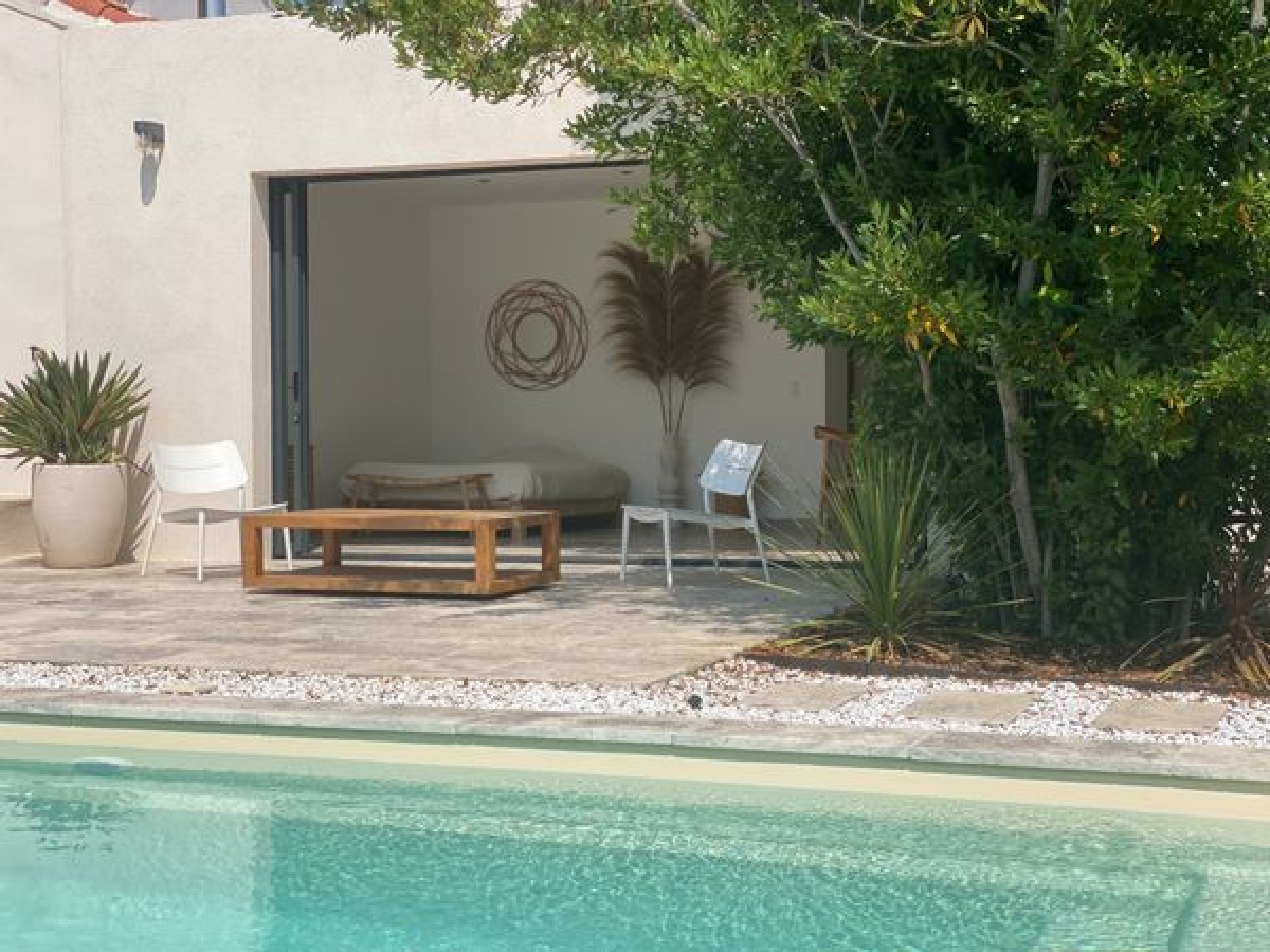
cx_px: 635
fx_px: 1908
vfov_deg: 28.0
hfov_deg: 36.8
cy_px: 476
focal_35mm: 52
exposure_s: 1/2660
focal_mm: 6
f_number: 2
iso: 20
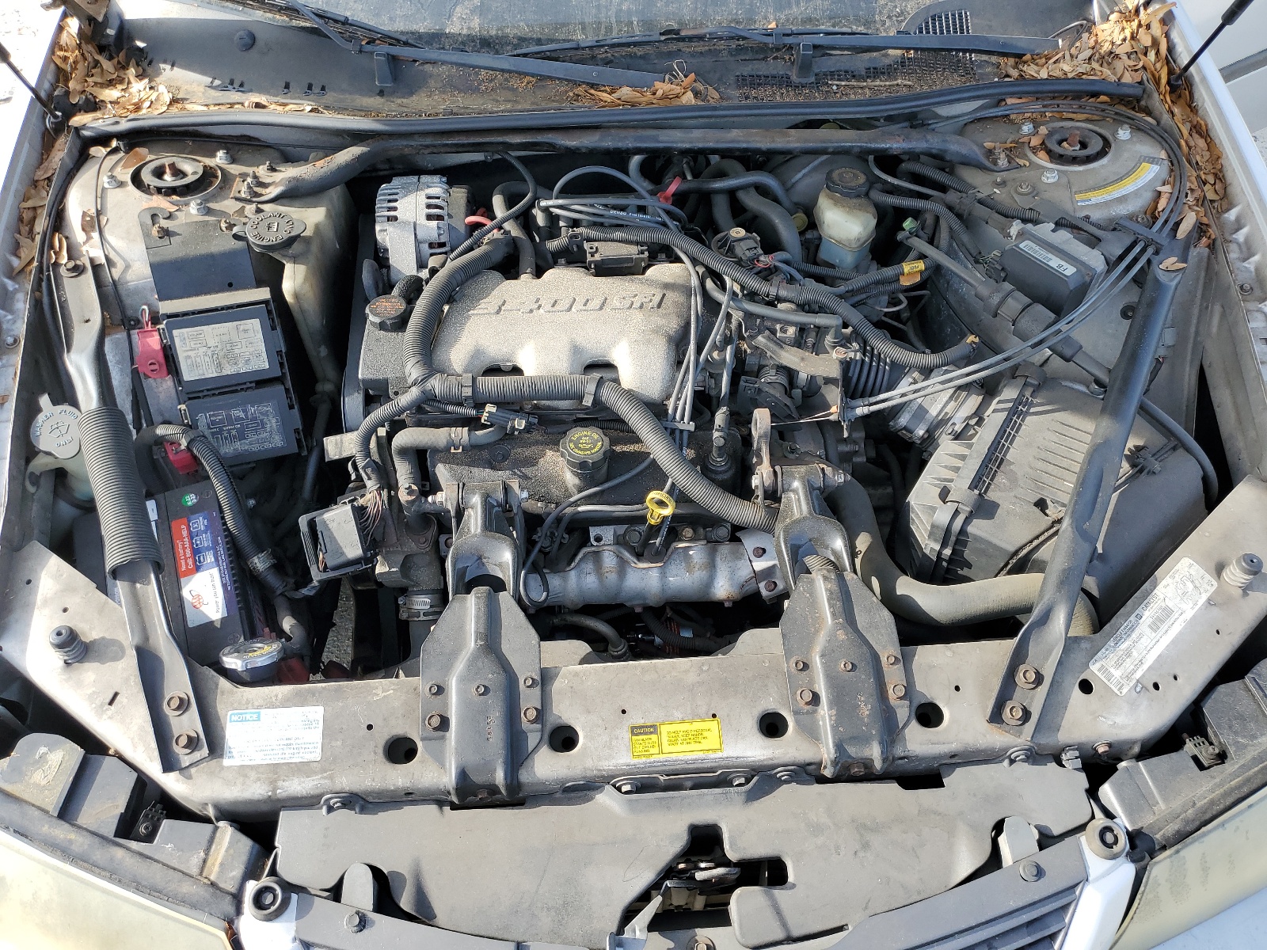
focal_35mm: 26
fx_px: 952
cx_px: 634
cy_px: 475
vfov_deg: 53.1
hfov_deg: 67.3
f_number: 1.5
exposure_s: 1/526
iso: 50
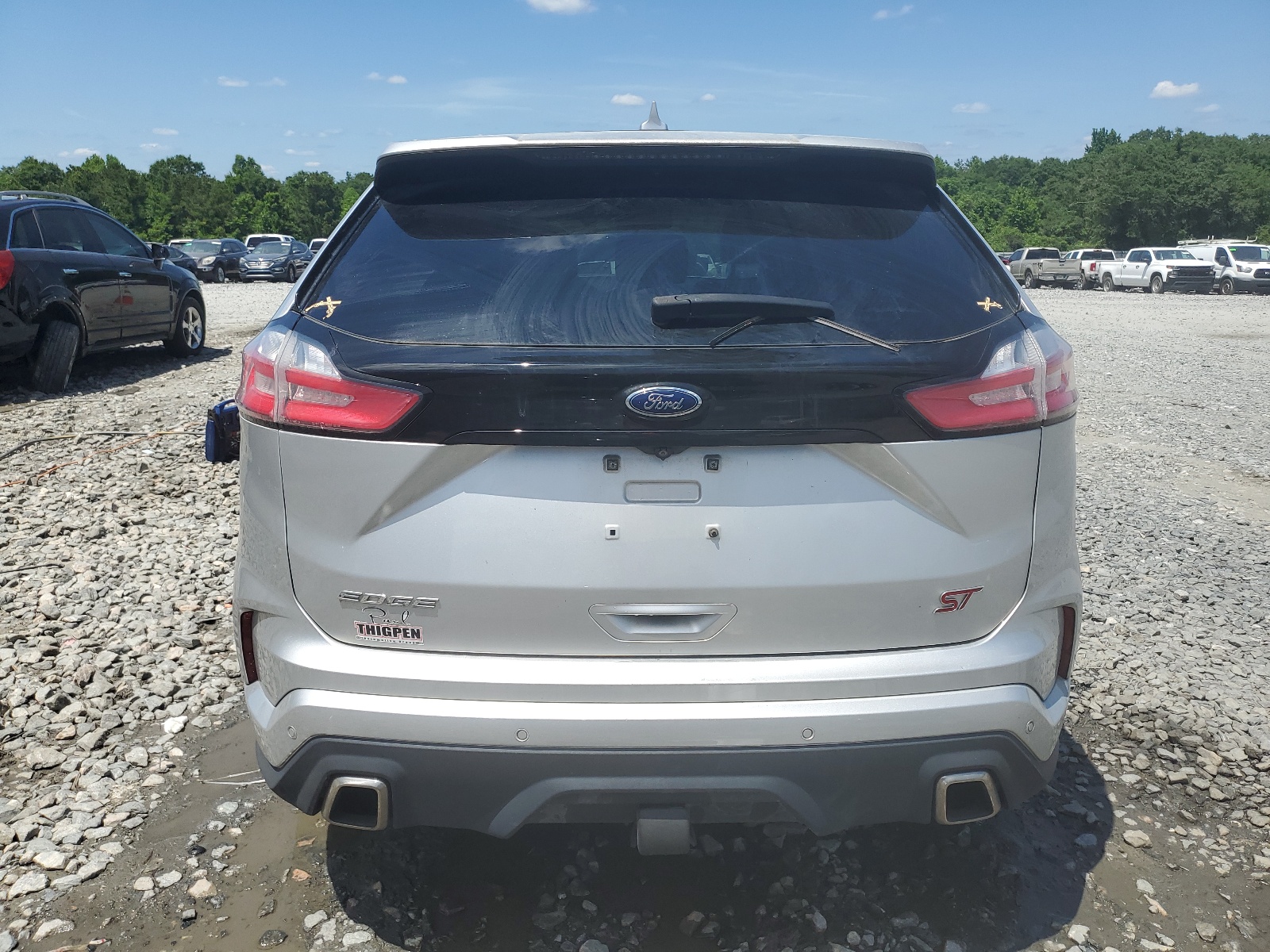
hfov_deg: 67.3
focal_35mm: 26
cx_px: 635
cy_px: 476
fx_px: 954
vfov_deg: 53.1
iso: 50
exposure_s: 1/3333
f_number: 1.5
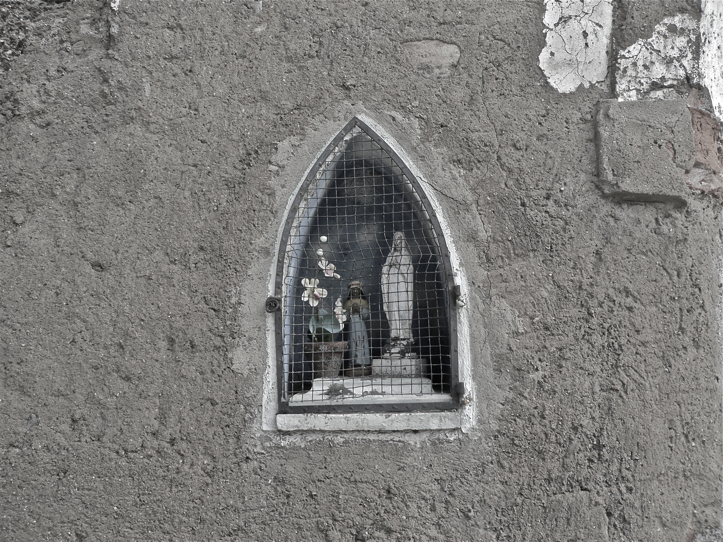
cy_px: 271
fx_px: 752
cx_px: 362
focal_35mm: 36
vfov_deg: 39.7
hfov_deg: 51.4
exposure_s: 1/160
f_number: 4
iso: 100
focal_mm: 6
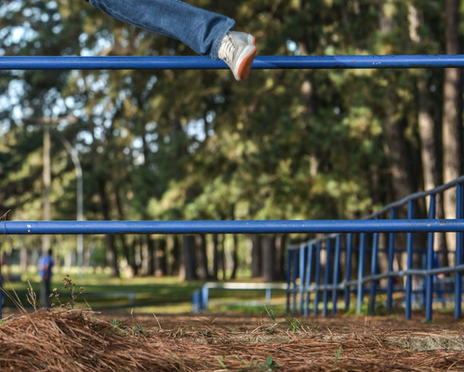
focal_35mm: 282
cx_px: -36
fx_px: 3876
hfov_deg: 6.8
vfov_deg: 5.5
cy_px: 7
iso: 320
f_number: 5.6
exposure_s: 1/200
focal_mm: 125
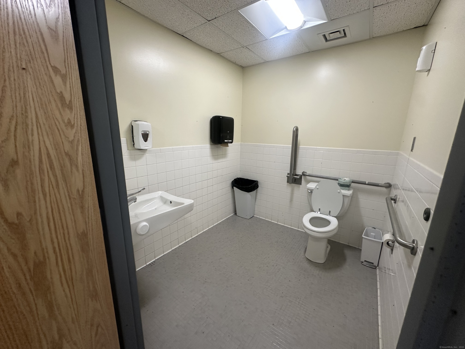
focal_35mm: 14
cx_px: 232
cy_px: 174
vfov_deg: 85.7
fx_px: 188
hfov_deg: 102.1
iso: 125
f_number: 2.2
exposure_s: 1/100
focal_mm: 2.22
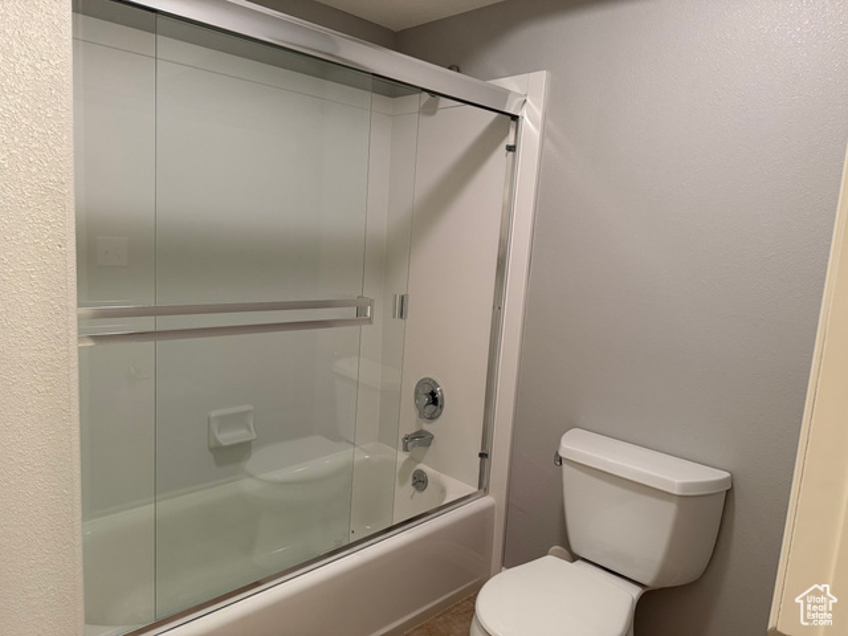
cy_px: 318
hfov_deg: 71.6
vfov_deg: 56.8
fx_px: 588
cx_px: 424
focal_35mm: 24
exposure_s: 1/60
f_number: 1.78
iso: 250
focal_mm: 6.76
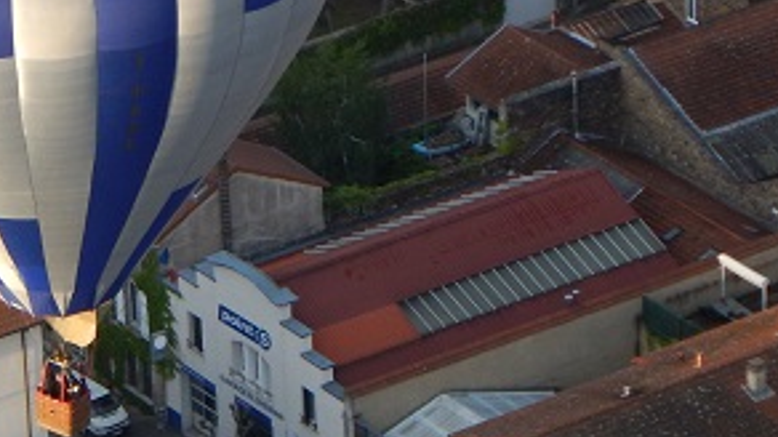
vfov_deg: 4.3
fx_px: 5836
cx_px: 21
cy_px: 141
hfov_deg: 7.6
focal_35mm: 283
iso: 125
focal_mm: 18.1
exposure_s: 1/250
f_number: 4.8
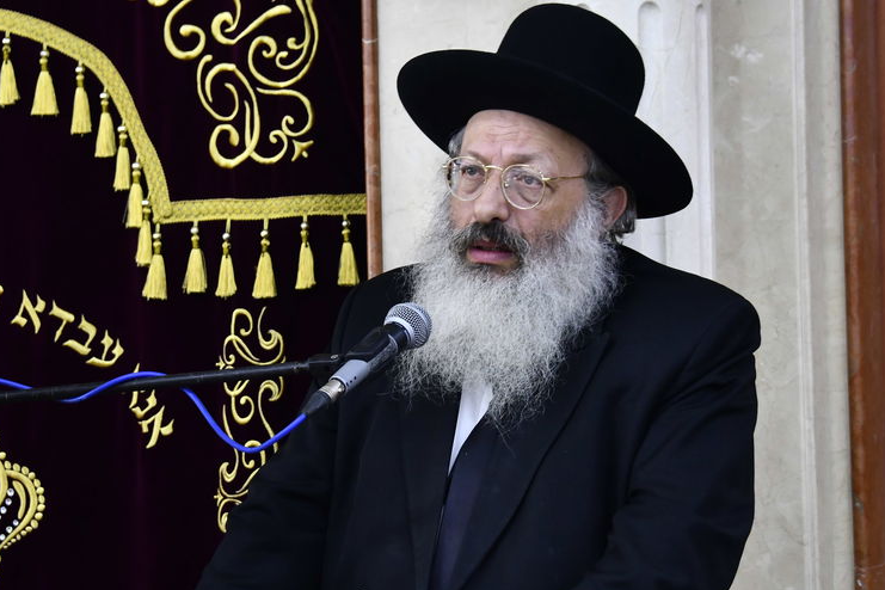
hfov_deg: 13.2
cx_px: 438
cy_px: 337
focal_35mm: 155
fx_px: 3810
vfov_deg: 8.9
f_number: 5.6
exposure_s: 1/100
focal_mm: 82
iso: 800
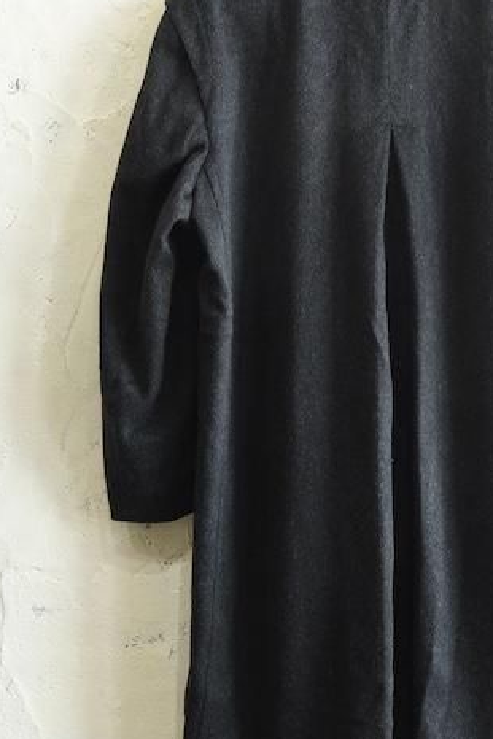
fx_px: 1130
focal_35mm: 55
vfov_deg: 36.2
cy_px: 331
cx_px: 393
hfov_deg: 24.2
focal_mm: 34
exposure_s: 1/80
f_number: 6.3
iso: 1600
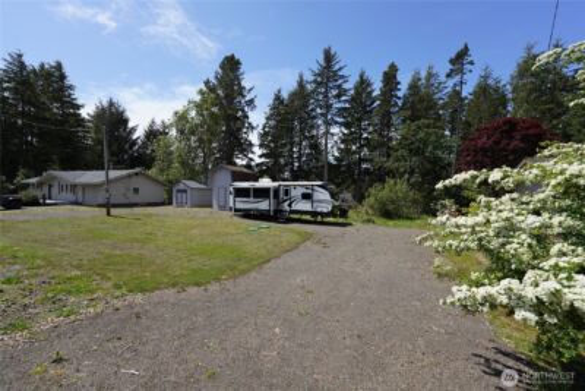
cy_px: 196
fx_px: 228
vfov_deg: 81.3
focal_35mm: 14
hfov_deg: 104.2
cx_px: 292
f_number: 4
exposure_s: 1/1000
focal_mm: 14
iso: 100
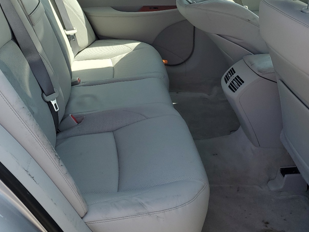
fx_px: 384
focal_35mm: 43
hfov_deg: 43.8
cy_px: 45
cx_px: 140
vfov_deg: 32.7
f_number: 1.5
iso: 50
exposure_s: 1/1000
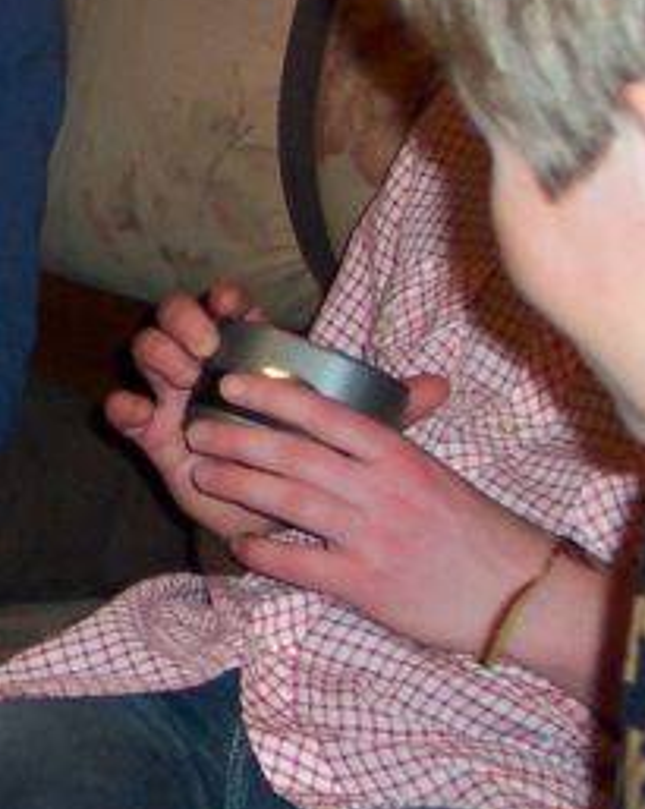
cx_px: -456
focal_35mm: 179
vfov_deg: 10.7
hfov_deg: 8.3
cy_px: 101
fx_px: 4279
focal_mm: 10.7
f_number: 3.4
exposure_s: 1/45
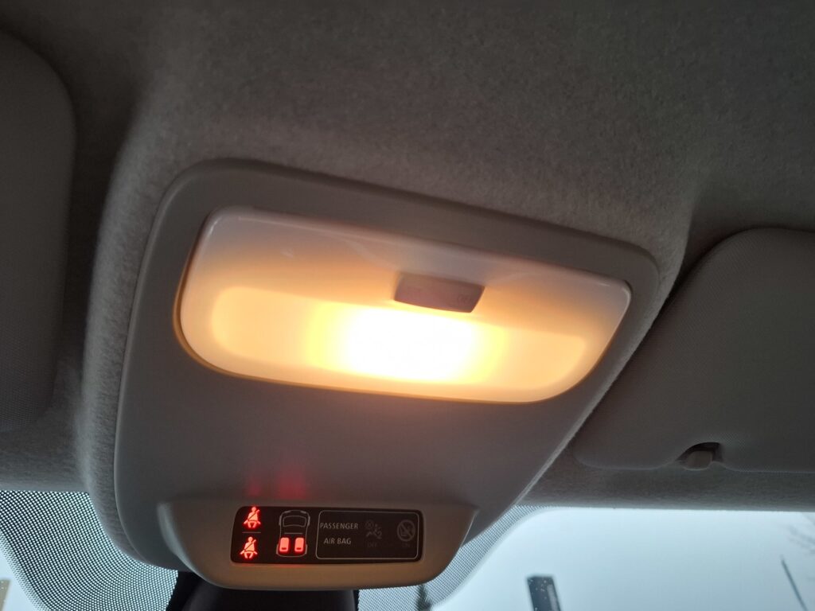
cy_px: 306
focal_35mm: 23
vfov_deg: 58.9
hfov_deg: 73.9
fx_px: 542
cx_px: 408
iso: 200
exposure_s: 1/100
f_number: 1.8
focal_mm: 5.54
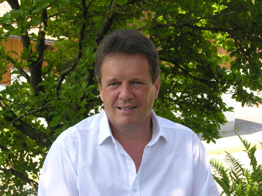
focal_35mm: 64
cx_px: 131
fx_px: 484
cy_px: 98
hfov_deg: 30.3
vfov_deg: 22.9
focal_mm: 16.3
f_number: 5.2
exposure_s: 1/76.2
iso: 50
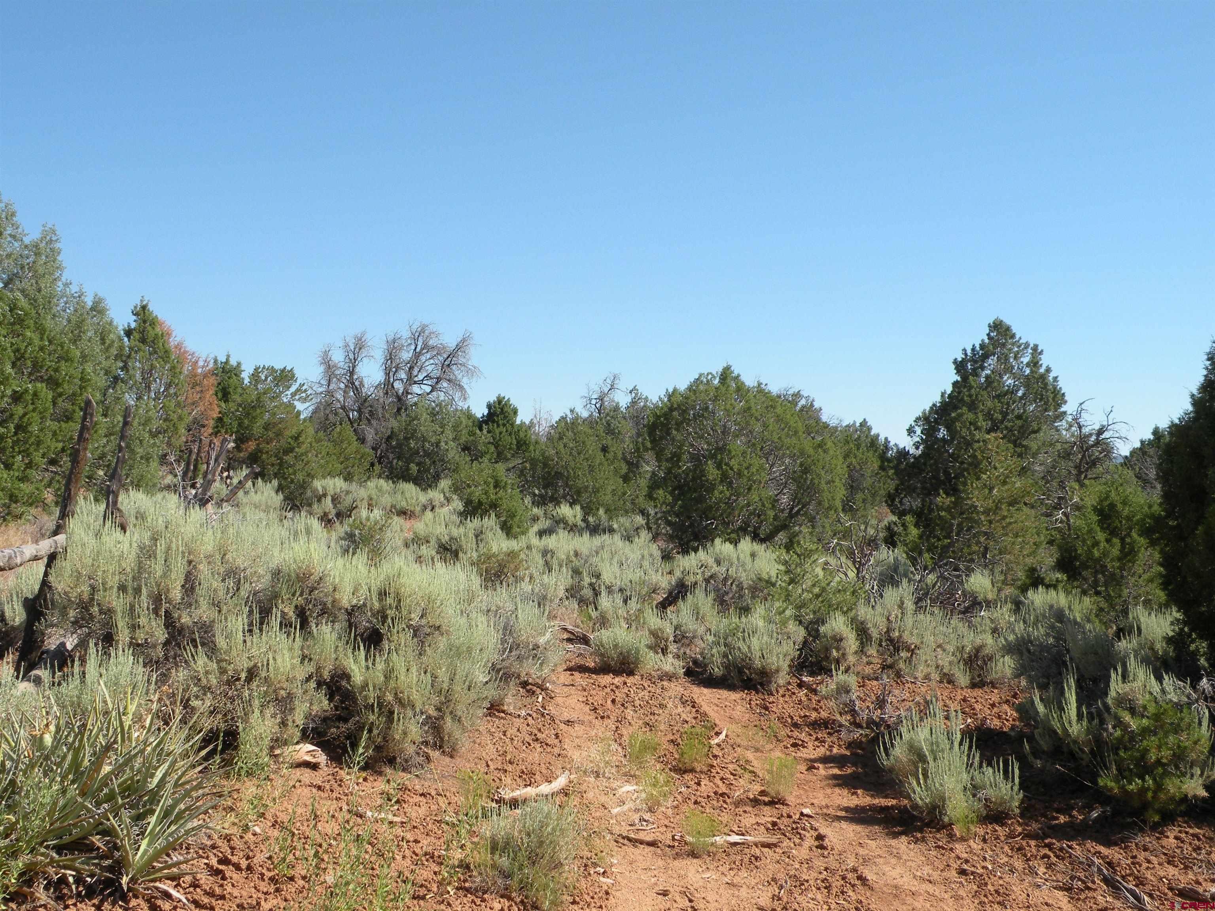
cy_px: 456
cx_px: 608
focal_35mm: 42
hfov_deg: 44.8
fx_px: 1474
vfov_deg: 34.3
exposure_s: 1/228
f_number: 5.6
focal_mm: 7.4
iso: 64
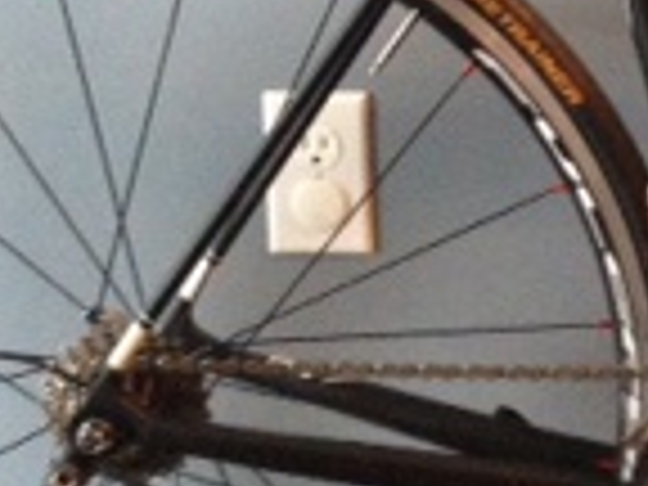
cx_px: 932
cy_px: 76
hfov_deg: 12.8
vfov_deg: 10.1
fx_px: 2752
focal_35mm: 147
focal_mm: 4.12
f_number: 2.4
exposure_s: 1/20
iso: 320
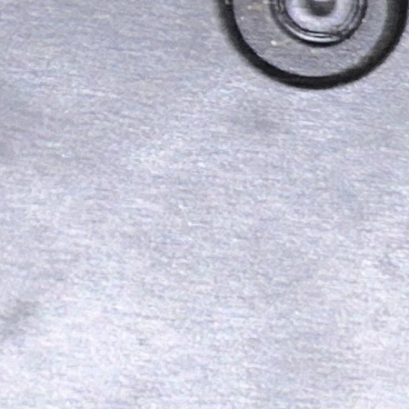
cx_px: 840
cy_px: 236
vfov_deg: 8.5
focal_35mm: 206
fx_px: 2754
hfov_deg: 8.1
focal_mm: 5.7
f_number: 1.5
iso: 40
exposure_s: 1/4
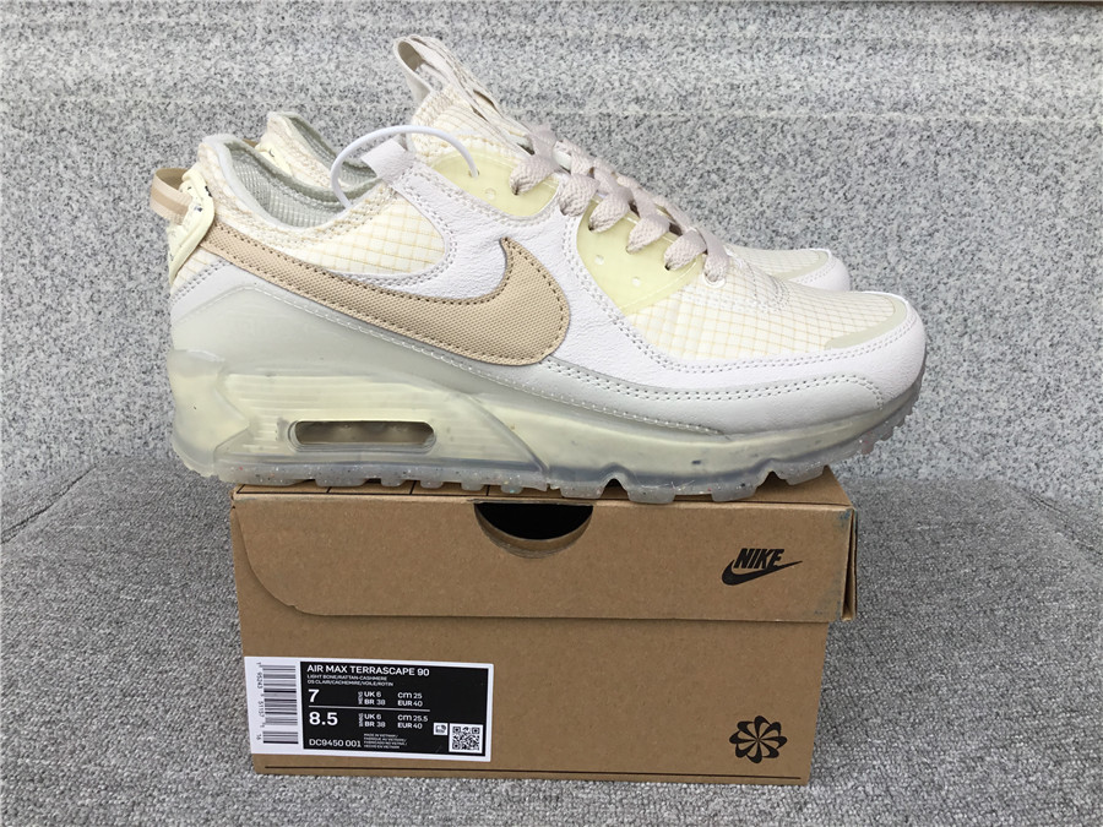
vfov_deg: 45.4
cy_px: 414
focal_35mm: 31
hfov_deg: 58.4
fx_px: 988
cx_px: 552
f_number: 2.4
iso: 25
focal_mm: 3.3
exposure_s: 1/193
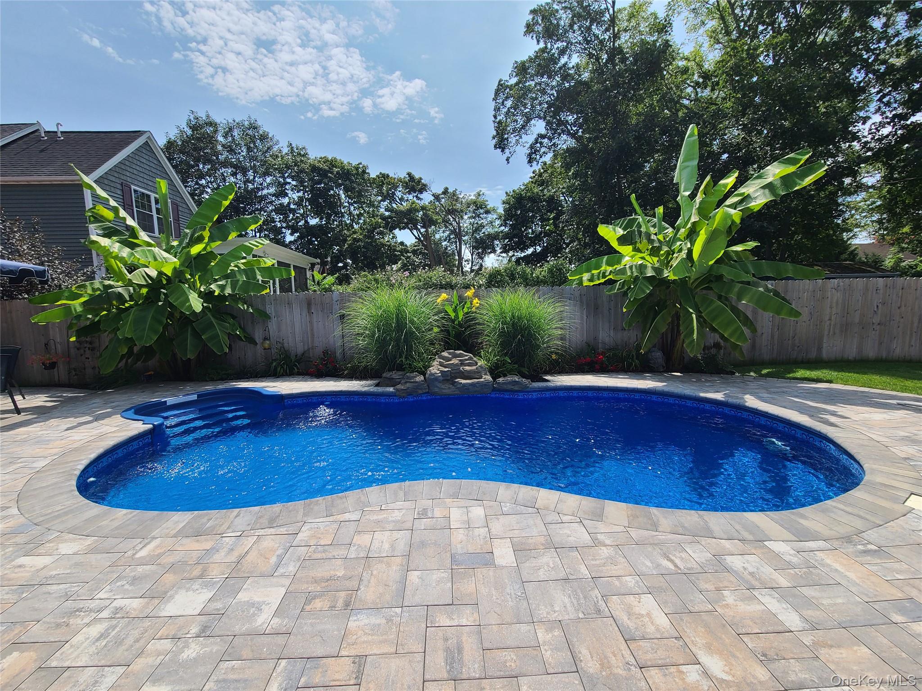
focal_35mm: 13
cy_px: 346
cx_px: 461
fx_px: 346
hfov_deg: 106.2
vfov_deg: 89.9
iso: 64
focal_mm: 2.2
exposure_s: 1/1761
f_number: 2.2
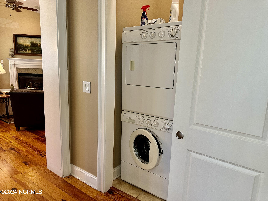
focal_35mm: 24
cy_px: 100
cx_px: 134
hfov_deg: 71.6
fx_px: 186
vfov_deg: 56.8
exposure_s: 1/60
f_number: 1.78
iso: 250
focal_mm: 6.86
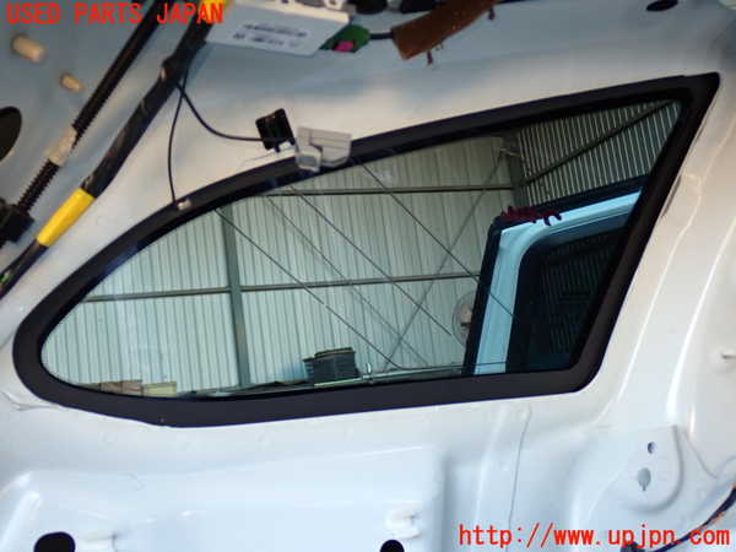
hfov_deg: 42.9
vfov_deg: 32.9
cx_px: 368
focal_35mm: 44
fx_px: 936
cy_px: 276
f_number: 2.9
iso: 250
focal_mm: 7.84
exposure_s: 1/40
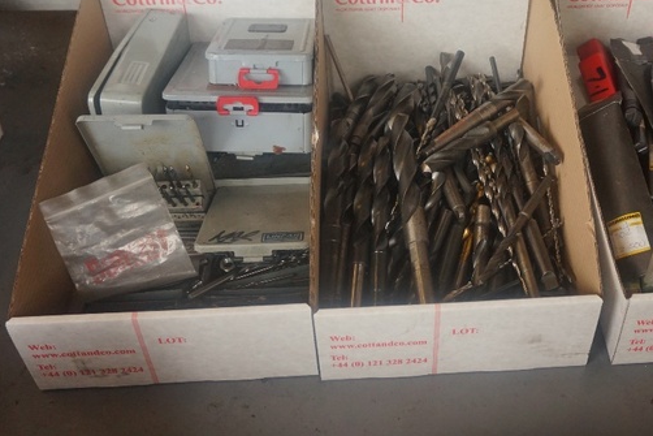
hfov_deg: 44.6
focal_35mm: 43
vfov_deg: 31.0
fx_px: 780
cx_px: 445
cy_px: 146
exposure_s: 1/160
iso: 800
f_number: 4
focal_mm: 20
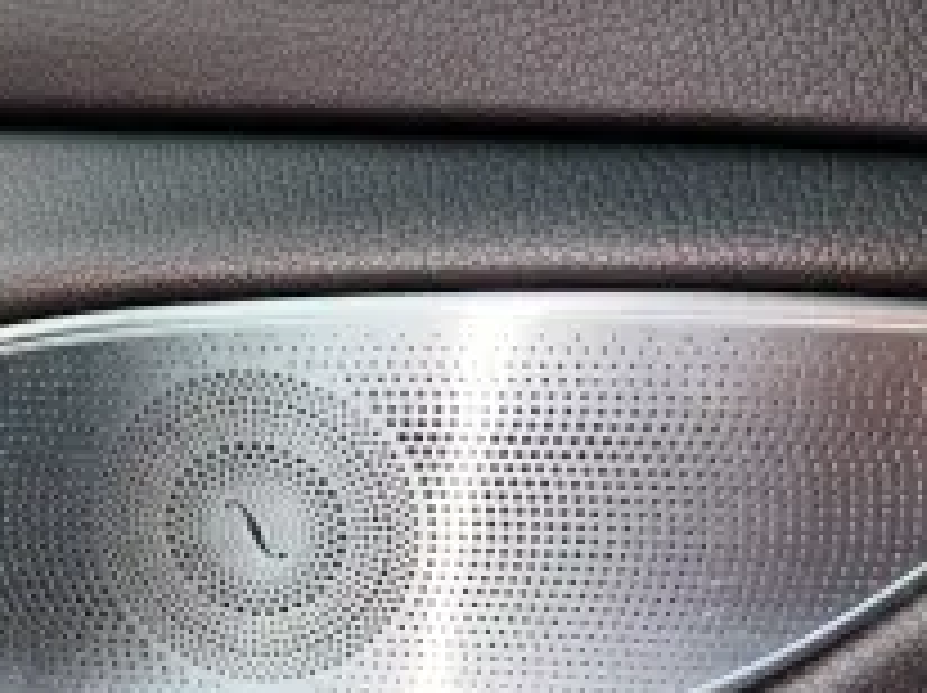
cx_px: 315
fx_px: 1123
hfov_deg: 44.2
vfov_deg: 34.0
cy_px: 464
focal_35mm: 42
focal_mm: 6.76
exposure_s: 1/14
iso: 50
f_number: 1.78
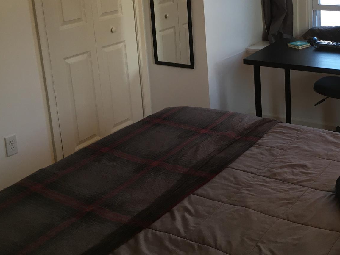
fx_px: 511
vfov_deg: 27.7
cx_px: 264
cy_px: 70
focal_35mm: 52
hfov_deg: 35.8
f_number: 2.2
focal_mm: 4.15
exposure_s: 1/30
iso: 50
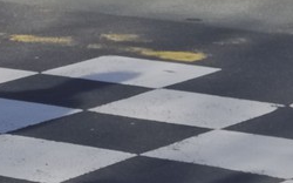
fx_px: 2083
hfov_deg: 7.9
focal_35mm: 261
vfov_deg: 4.4
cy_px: -660
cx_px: -158
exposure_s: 1/160
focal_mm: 40
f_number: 10
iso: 200
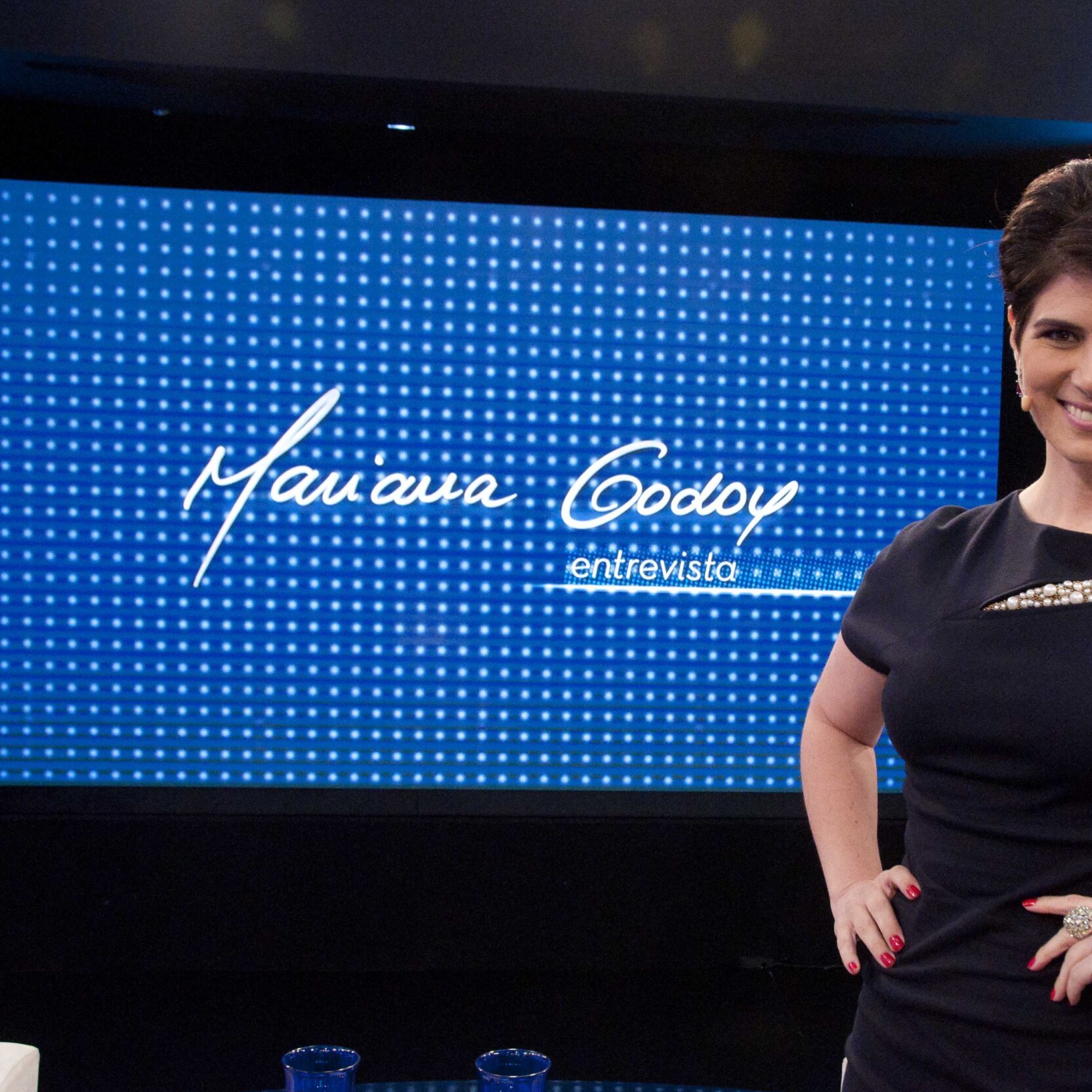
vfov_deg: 36.1
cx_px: 766
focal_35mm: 47
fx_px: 1677
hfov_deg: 35.5
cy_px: 554
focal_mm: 24
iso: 1600
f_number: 8
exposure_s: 1/125
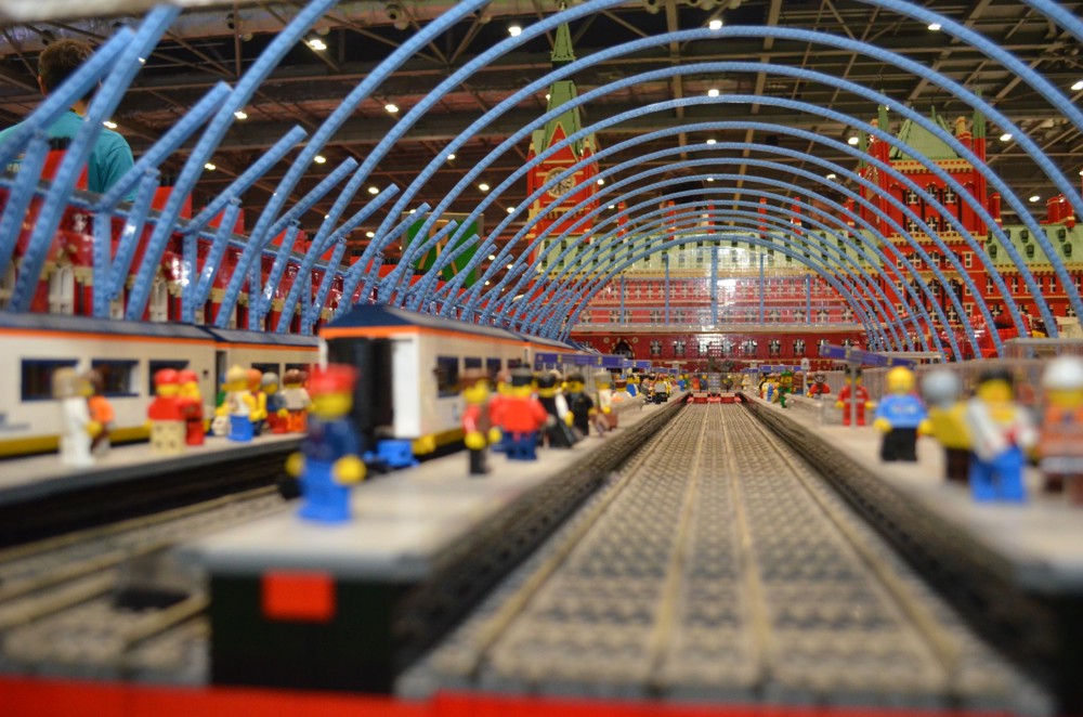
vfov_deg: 39.8
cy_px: 358
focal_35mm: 33
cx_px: 542
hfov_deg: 57.3
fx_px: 991
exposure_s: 1/60
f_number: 4
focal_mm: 22
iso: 2200
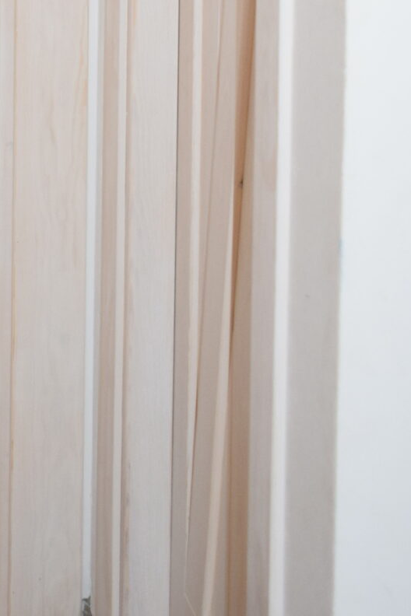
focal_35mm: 141
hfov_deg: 9.5
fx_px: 2408
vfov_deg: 13.9
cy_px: -249
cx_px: -209
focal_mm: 29
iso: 800
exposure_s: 1/100
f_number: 5
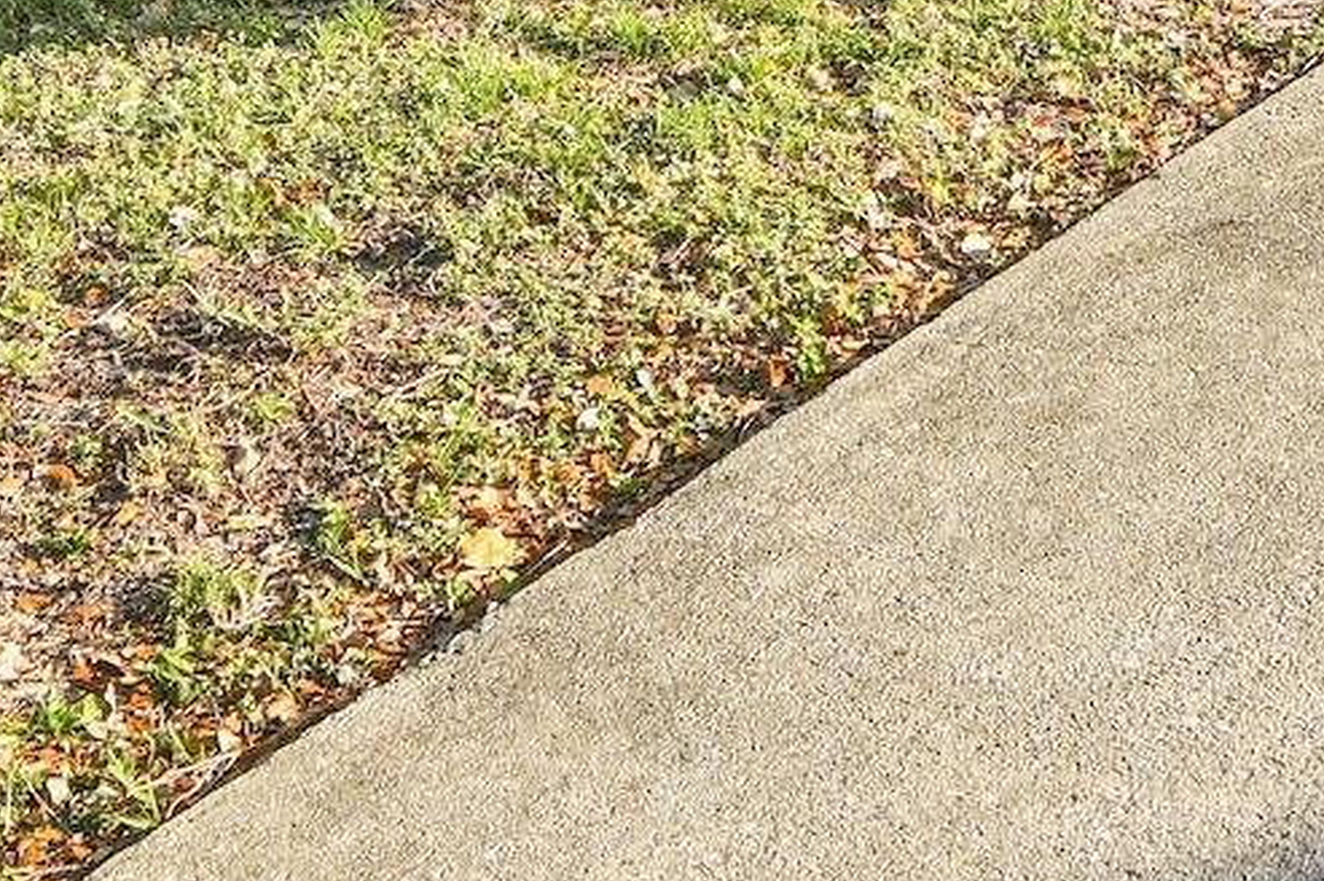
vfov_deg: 12.9
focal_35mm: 95
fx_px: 3491
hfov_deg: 20.8
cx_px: 1284
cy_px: -736
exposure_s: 1/125
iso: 200
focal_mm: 20
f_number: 8
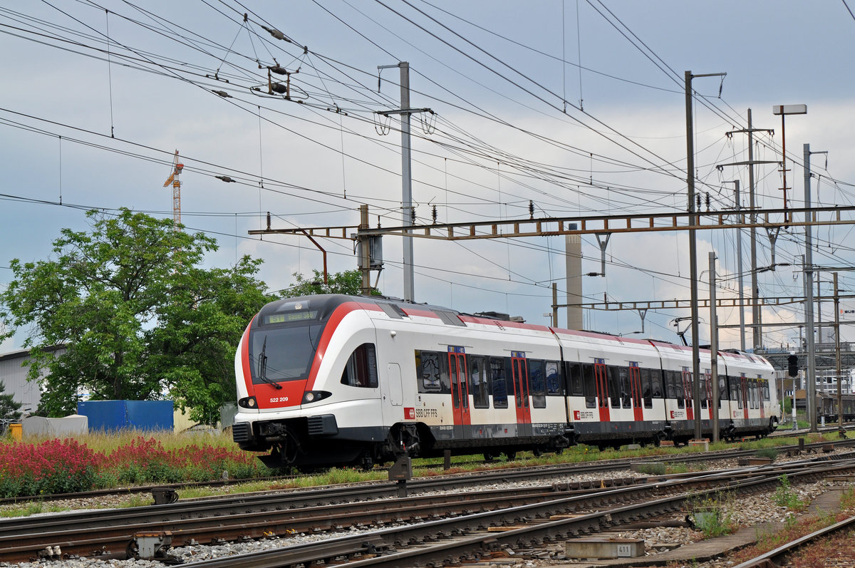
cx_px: 428
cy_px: 284
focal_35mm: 105
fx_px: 2491
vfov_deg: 13.0
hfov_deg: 19.5
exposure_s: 1/1000
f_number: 7.1
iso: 320
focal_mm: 70
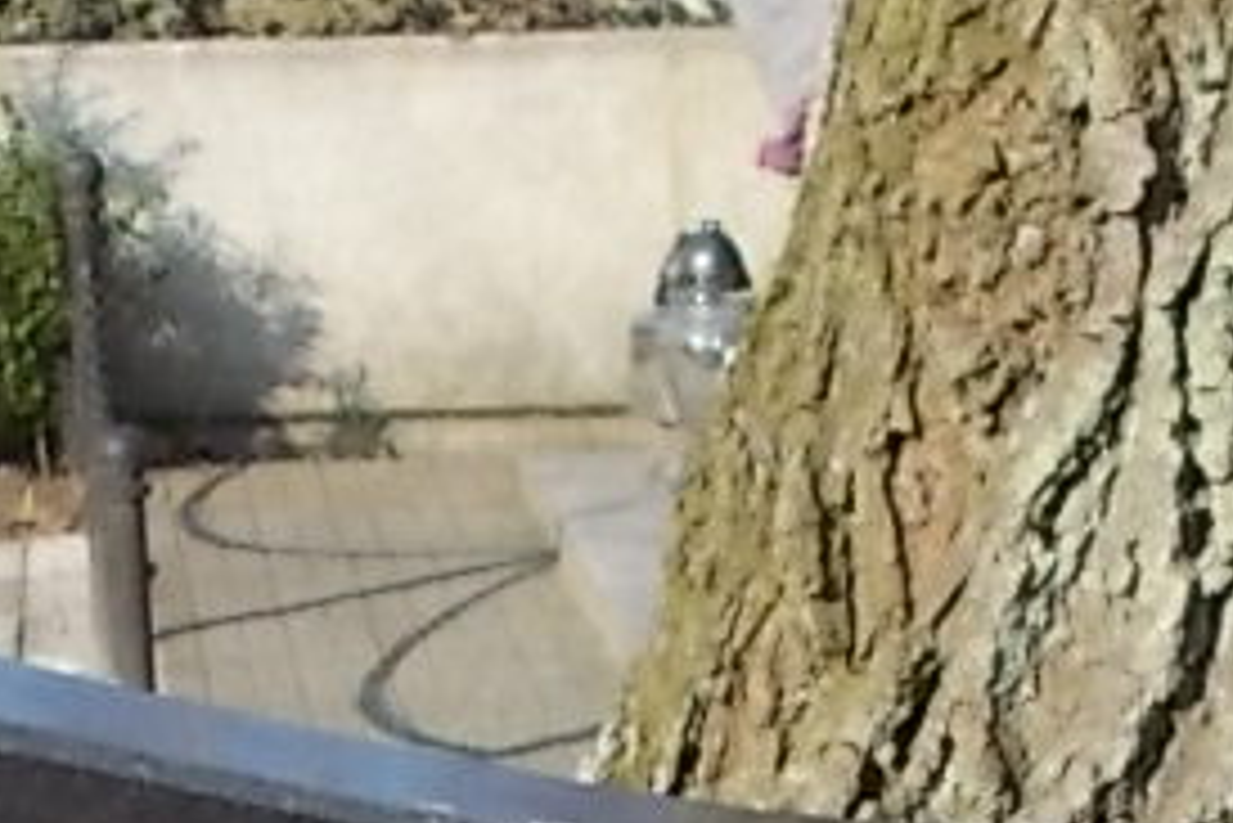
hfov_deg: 12.9
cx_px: 252
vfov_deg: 8.3
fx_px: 5414
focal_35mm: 158
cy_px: 1570
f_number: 3.2
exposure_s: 1/500
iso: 80
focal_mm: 4.6
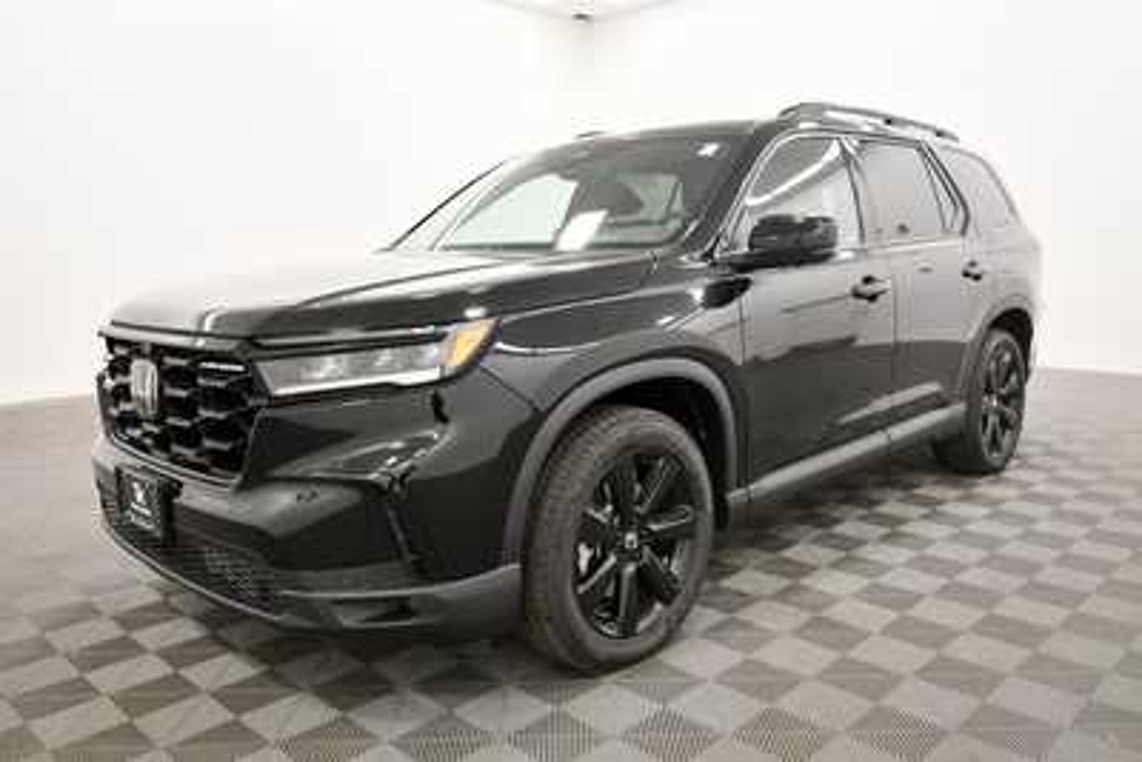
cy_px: 381
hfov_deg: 65.5
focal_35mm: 28
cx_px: 571
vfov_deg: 46.4
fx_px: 888
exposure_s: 1/125
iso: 1800
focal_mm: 19
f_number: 5.6
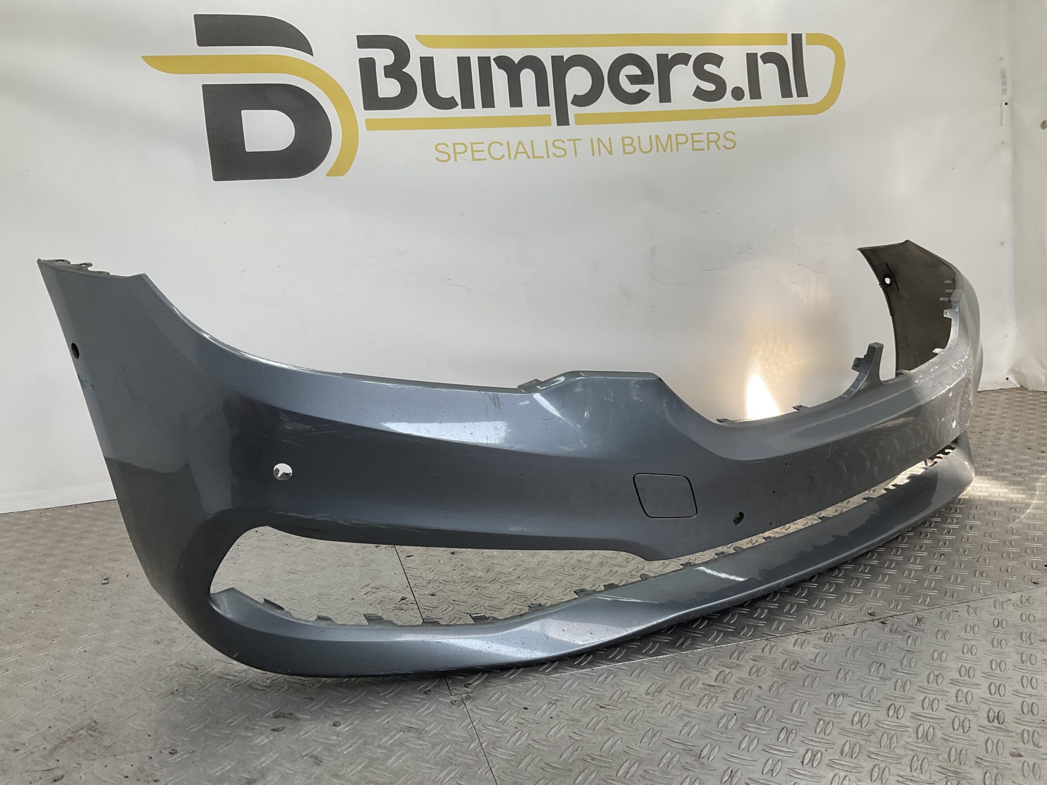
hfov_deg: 61.7
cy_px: 392
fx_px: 877
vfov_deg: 48.2
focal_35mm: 29
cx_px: 524
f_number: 1.8
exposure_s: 1/191
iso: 16
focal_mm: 3
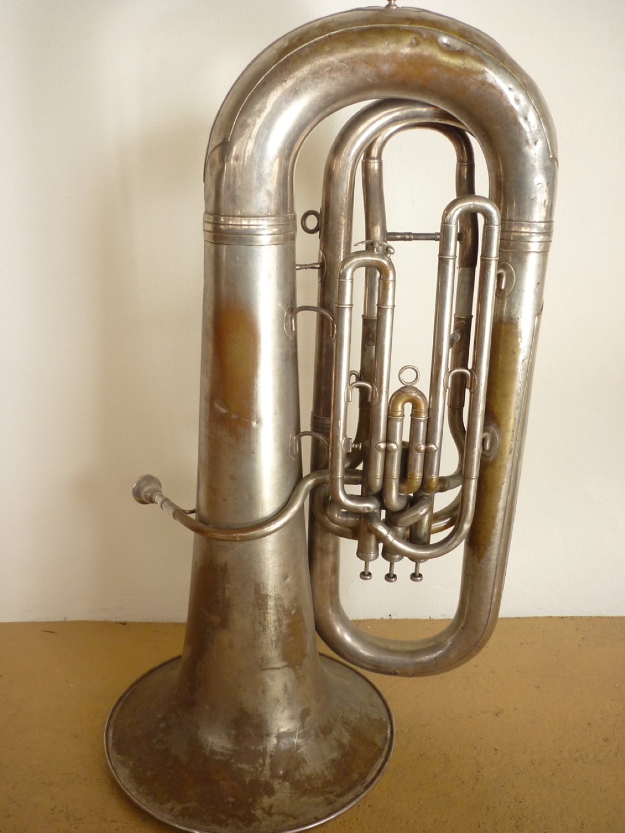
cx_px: 312
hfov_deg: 42.9
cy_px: 416
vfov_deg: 55.4
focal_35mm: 33
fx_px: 794
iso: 200
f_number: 2.8
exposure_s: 1/200
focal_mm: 5.5
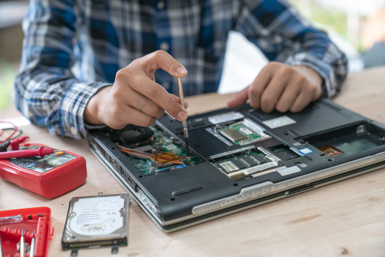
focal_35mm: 59
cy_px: 128
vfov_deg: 23.0
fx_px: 631
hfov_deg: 33.9
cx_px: 192
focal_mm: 59
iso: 250
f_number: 2.8
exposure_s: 1/80
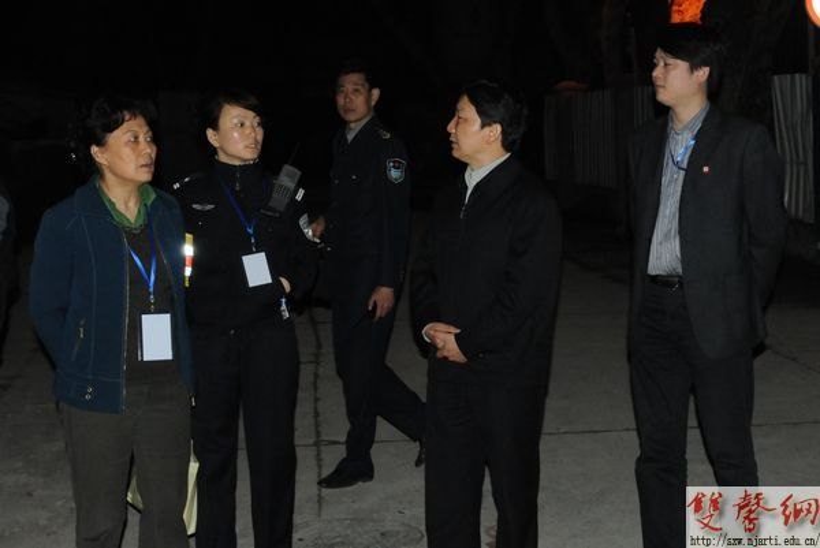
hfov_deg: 38.9
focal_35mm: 51
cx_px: 410
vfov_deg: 26.5
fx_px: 1162
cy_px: 274
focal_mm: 34
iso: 2000
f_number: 6.3
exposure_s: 1/60
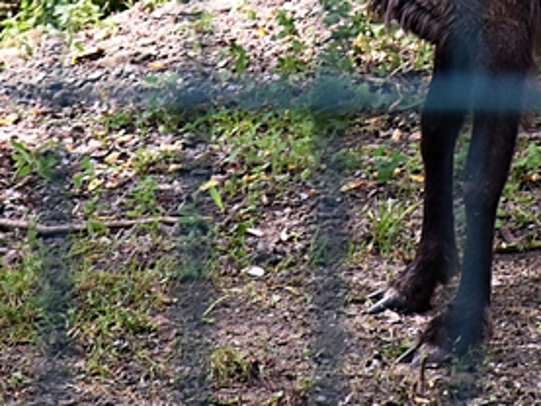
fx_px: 11664
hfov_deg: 2.7
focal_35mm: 746
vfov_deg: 2.0
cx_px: 295
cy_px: -233
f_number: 5.6
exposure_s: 1/250
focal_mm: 140
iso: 560
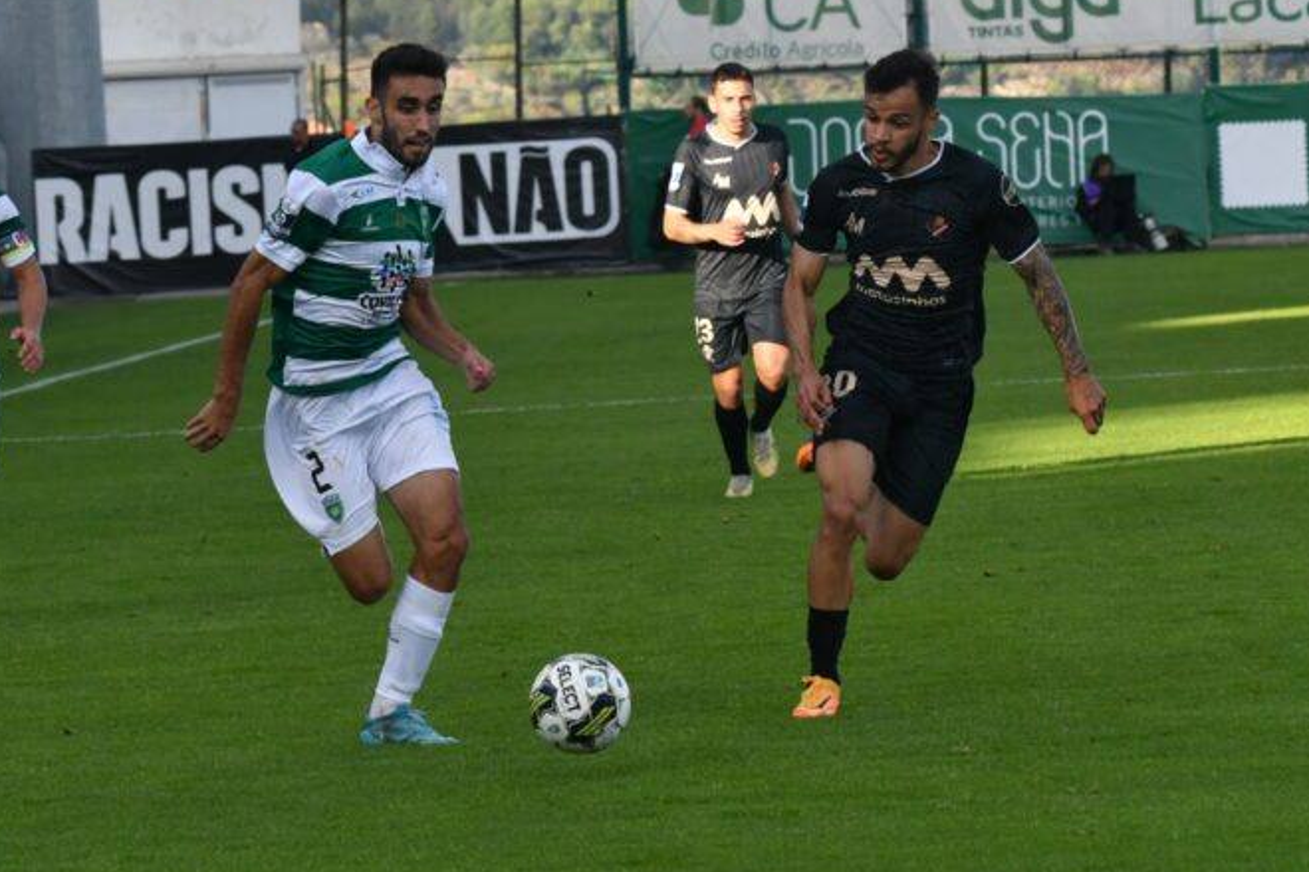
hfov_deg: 11.2
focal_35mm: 184
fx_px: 6690
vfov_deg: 7.5
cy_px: 381
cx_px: 571
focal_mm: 100
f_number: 5.6
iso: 800
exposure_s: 1/2000
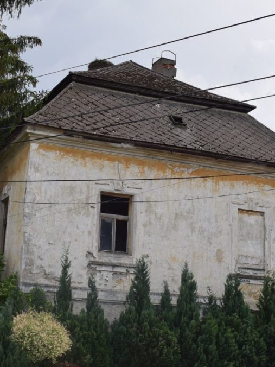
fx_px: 717
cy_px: 184
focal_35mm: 68
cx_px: 108
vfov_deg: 28.7
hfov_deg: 21.7
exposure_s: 1/200
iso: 100
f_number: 7.1
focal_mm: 31
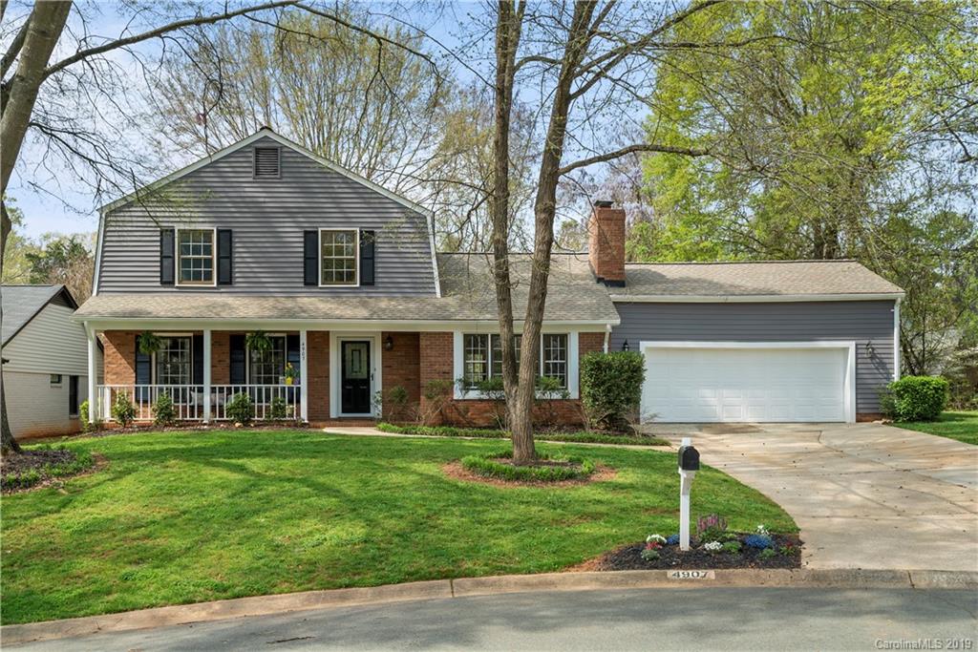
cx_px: 489
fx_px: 924
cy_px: 326
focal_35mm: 34
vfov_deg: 38.9
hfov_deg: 55.8
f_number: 8
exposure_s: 1/200
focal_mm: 34
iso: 125
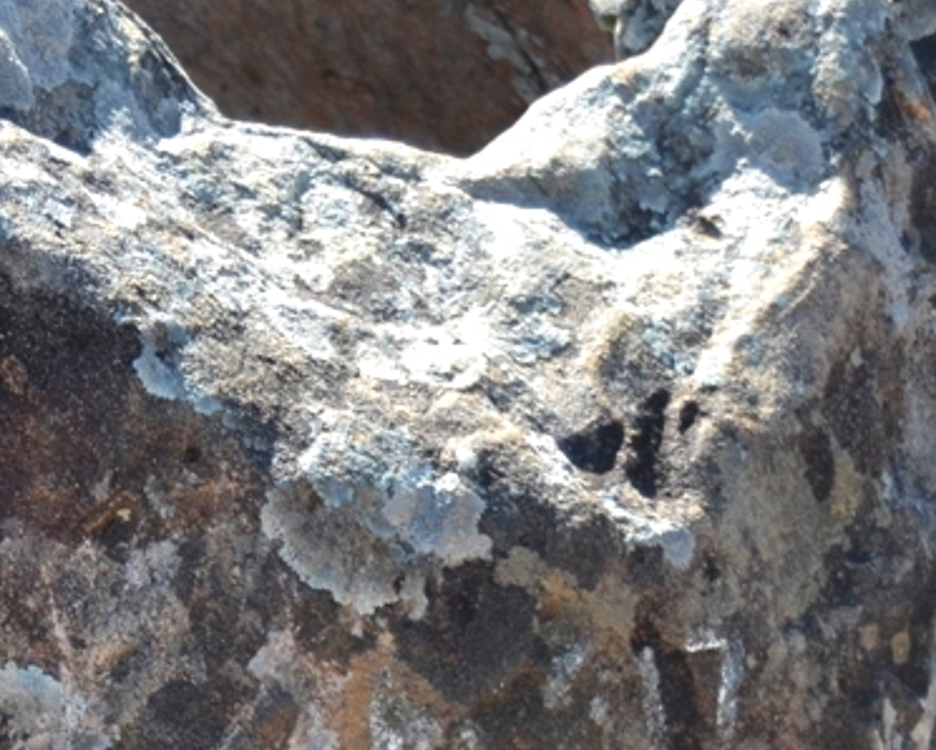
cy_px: 993
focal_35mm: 157
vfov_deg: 9.7
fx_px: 4343
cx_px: -430
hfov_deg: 11.8
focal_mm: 31
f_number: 5.6
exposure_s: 1/125
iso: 125
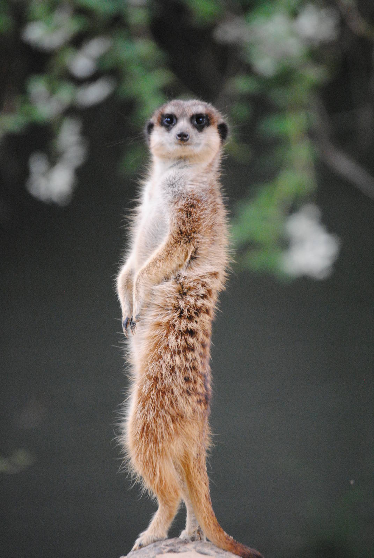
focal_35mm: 262
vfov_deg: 7.8
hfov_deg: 5.2
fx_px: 4079
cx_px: 187
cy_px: 279
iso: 1600
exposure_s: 1/500
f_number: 5.3
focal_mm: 175
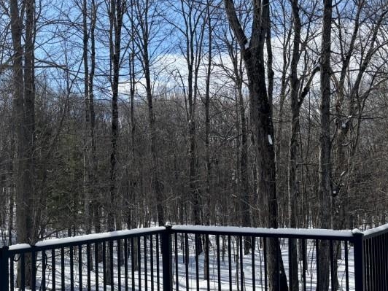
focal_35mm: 50
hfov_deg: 36.7
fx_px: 560
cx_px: 70
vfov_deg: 29.1
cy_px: 169
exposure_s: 1/2933
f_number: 1.6
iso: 50
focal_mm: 5.96
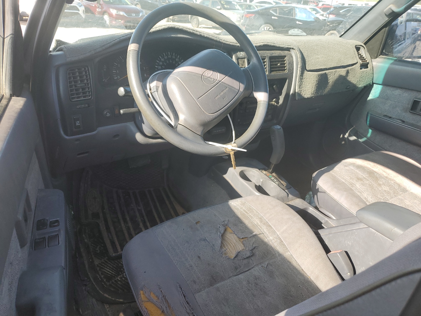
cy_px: 158
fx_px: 316
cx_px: 210
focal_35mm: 26
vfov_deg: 53.1
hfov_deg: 67.3
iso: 50
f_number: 1.5
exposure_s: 1/370
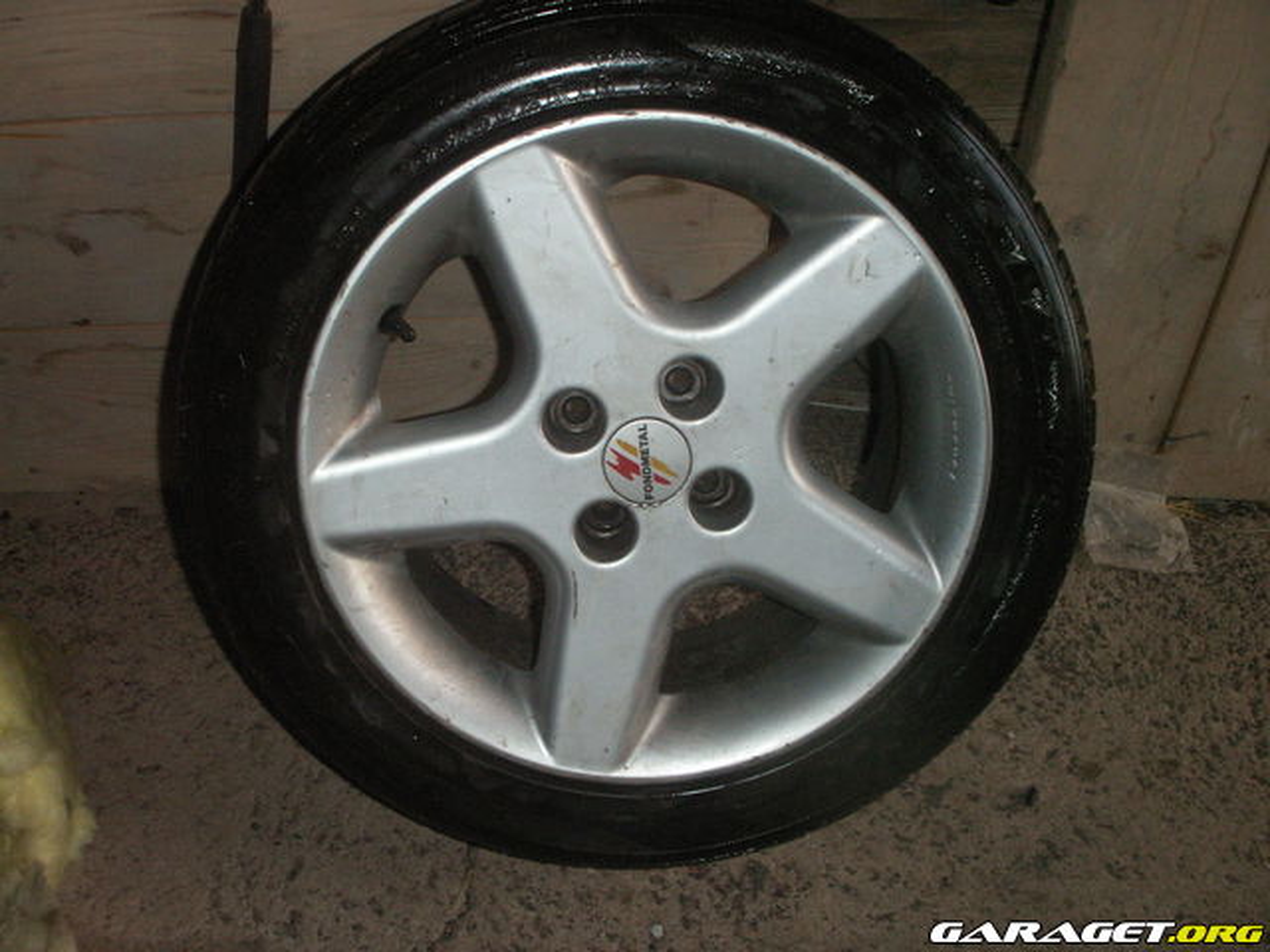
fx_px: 1357
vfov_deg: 38.7
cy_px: 476
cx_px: 635
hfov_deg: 50.1
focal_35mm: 37
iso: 160
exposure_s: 1/40
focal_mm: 7.7
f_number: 7.1
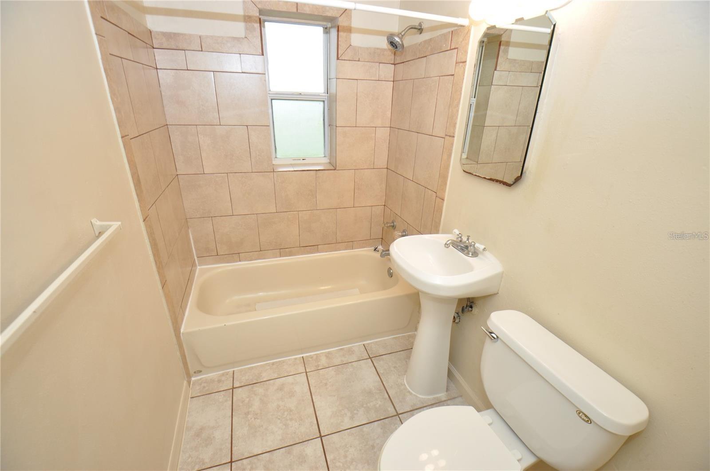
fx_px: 295
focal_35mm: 15
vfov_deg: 77.2
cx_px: 355
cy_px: 236
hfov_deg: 100.5
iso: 500
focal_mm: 10
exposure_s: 1/60
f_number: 4
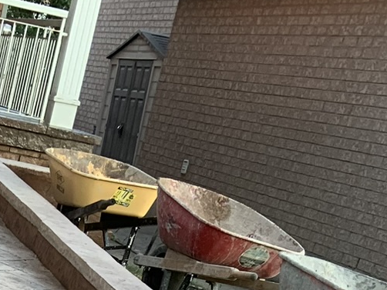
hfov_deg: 17.6
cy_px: 568
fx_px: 1186
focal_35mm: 106
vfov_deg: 12.4
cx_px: -79
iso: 80
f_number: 1.8
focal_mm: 4.25
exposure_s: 1/121
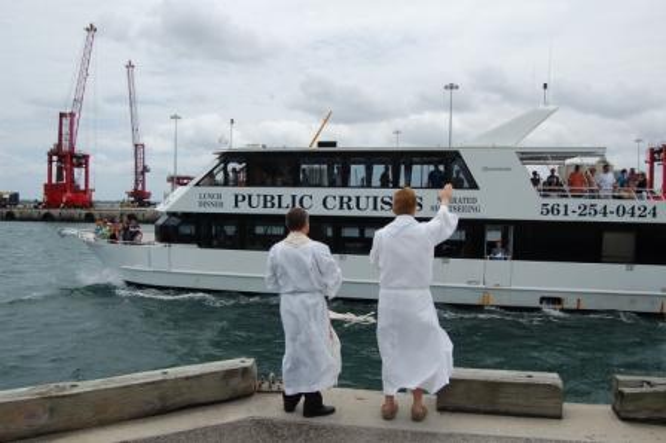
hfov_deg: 67.4
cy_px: 222
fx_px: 499
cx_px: 333
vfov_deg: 47.9
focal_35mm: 27
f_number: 11
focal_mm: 18
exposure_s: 1/500
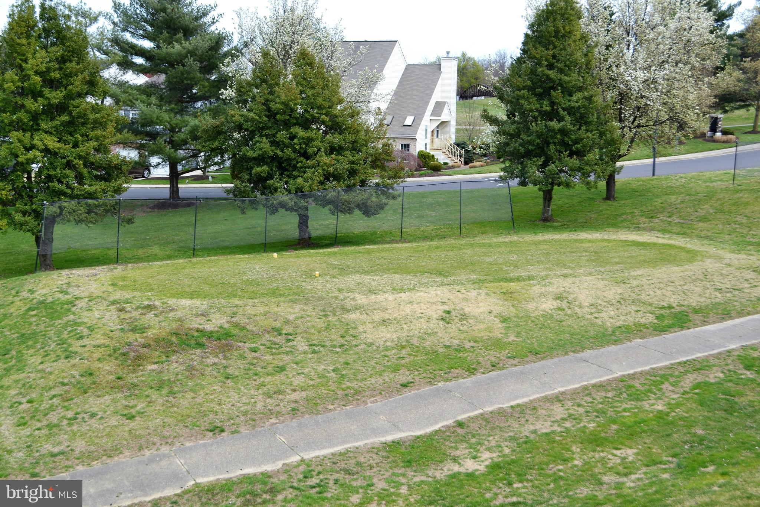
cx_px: 380
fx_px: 918
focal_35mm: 44
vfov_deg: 30.8
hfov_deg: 45.0
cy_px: 254
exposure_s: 1/160
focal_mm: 29
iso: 100
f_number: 6.3
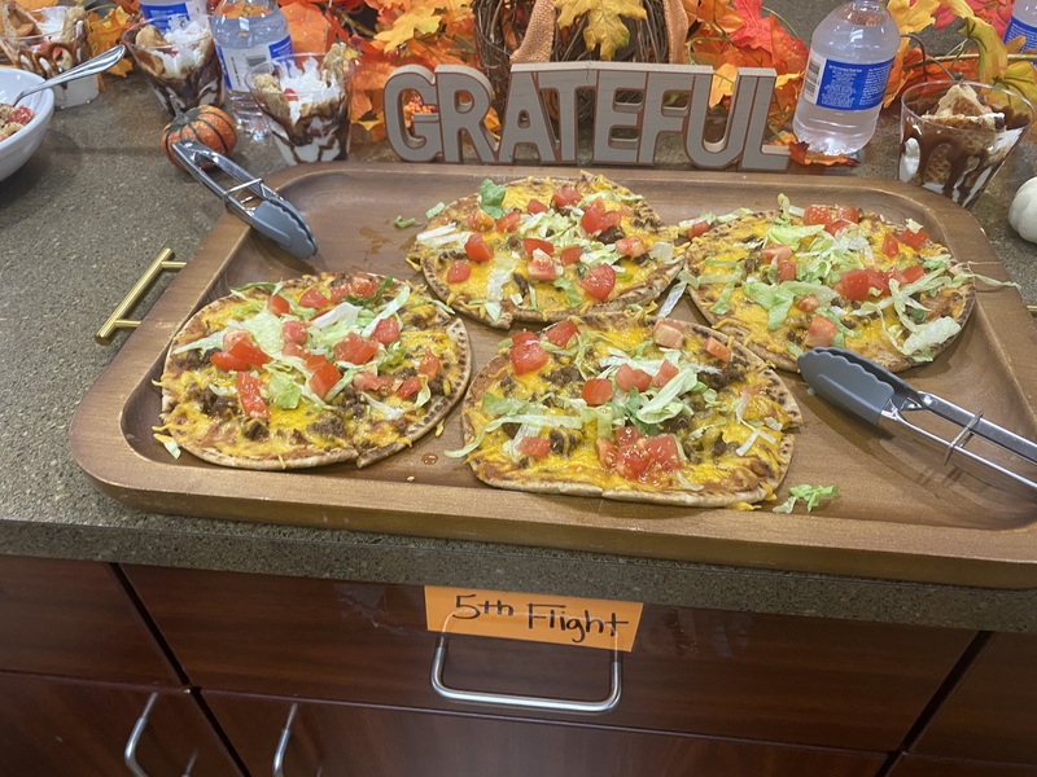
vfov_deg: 53.1
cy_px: 388
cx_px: 518
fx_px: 779
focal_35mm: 26
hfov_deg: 67.3
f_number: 1.8
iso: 160
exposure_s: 1/60
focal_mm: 4.25
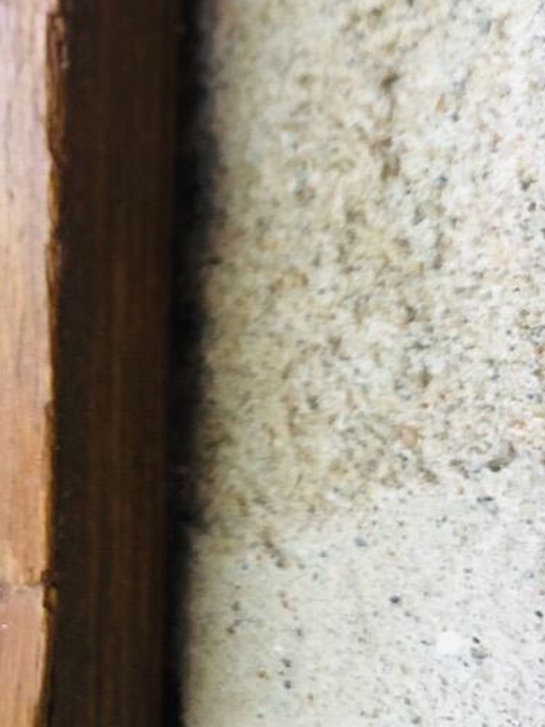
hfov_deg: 19.8
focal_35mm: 71
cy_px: 177
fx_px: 1490
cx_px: -55
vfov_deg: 27.0
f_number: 1.8
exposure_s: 1/30
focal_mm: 3.99
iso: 40
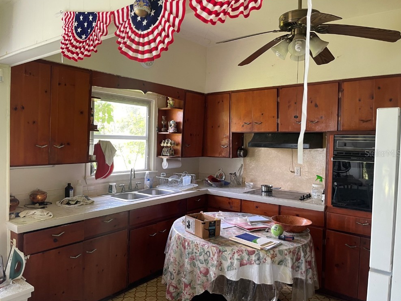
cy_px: 153
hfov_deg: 65.3
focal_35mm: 27
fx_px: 313
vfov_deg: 51.4
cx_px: 195
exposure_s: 1/60
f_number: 1.6
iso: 160
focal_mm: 5.1
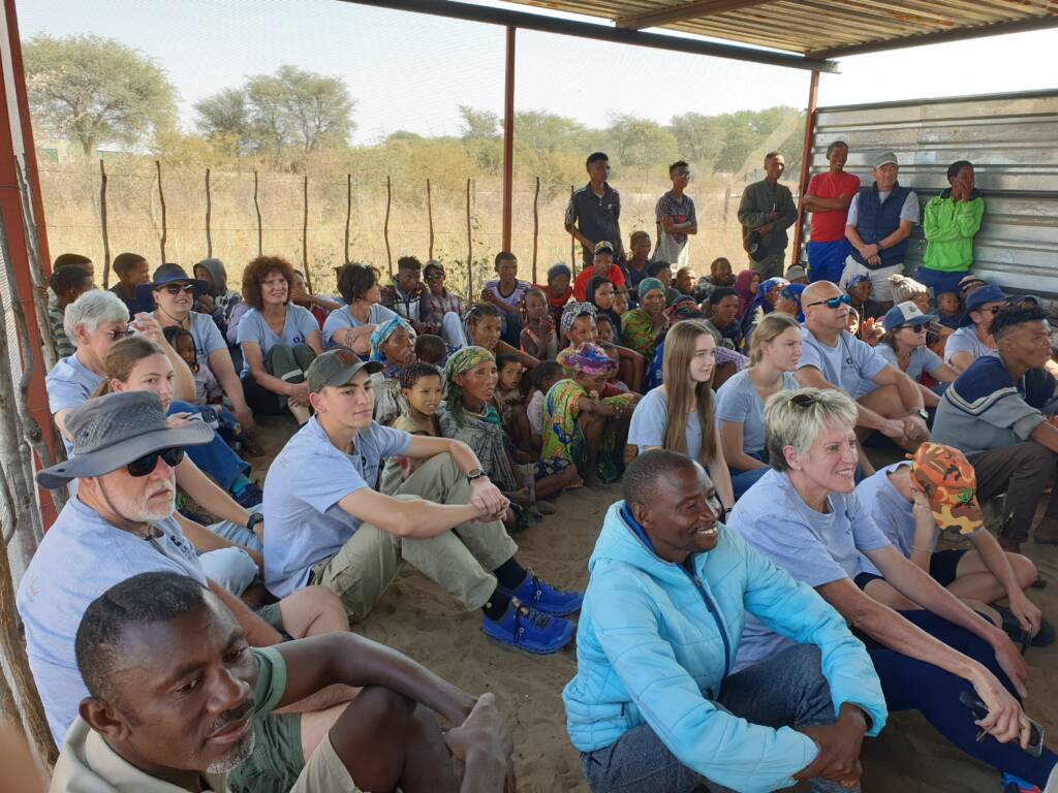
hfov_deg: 67.3
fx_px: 795
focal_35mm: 26
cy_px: 396
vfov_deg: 53.1
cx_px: 529
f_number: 2.4
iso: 50
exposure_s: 1/126
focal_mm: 4.3
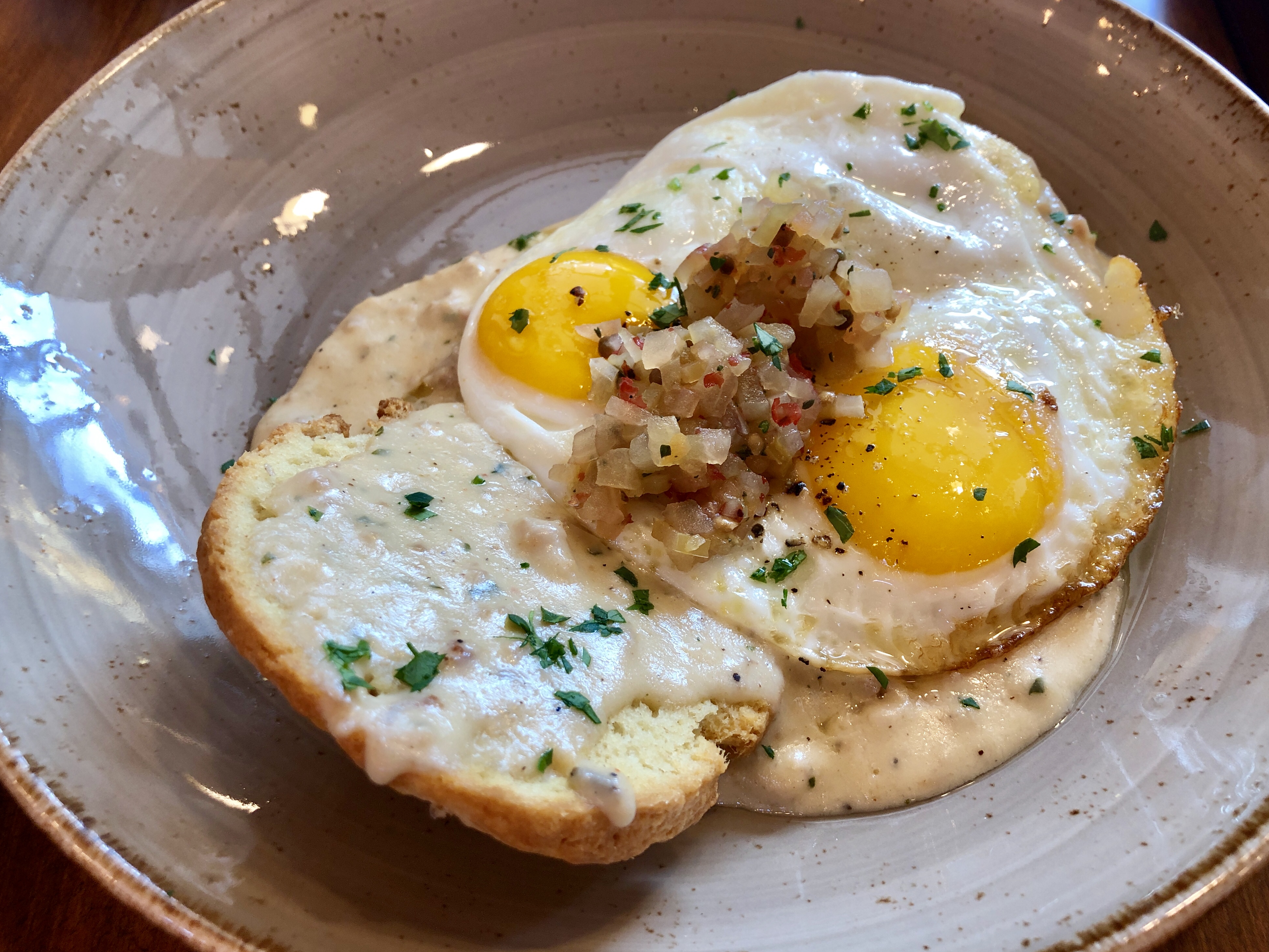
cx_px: 649
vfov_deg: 48.2
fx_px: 1063
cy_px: 467
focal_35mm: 29
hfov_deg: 61.7
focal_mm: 3.99
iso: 25
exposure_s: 1/30
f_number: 1.8
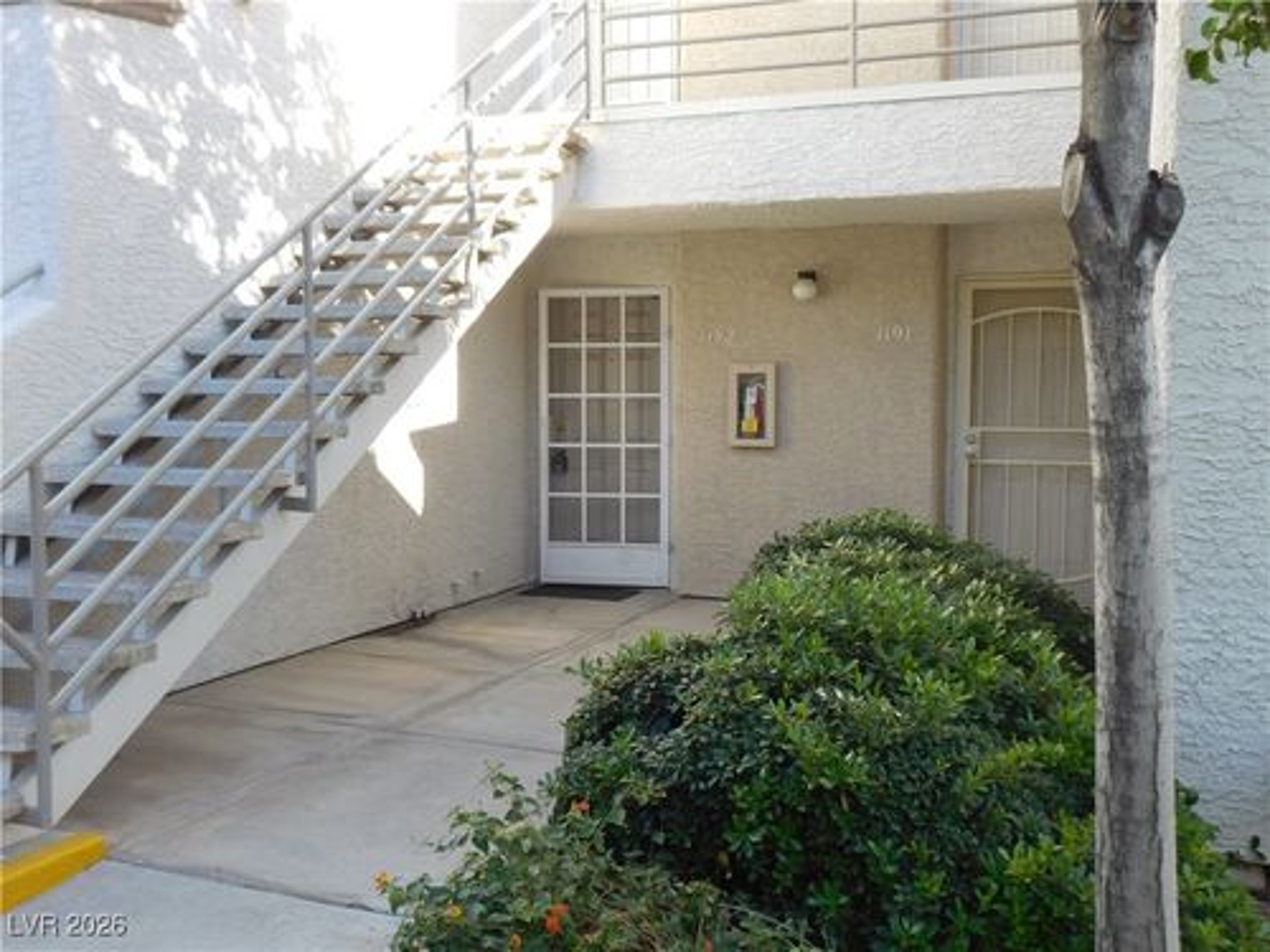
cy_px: 476
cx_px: 635
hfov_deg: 51.4
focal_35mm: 36
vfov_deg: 39.7
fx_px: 1321
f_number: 3.5
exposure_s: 1/125
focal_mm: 6.3
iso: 125
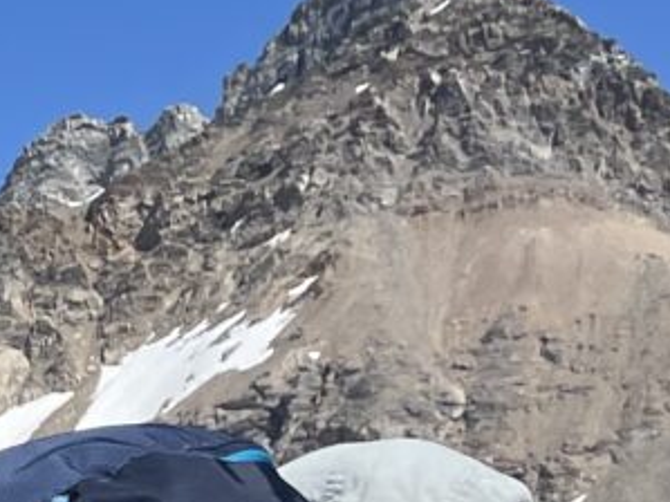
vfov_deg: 8.2
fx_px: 3444
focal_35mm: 178
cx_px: -1293
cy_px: 733
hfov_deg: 9.1
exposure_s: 1/4000
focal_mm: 4.2
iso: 32
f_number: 1.6
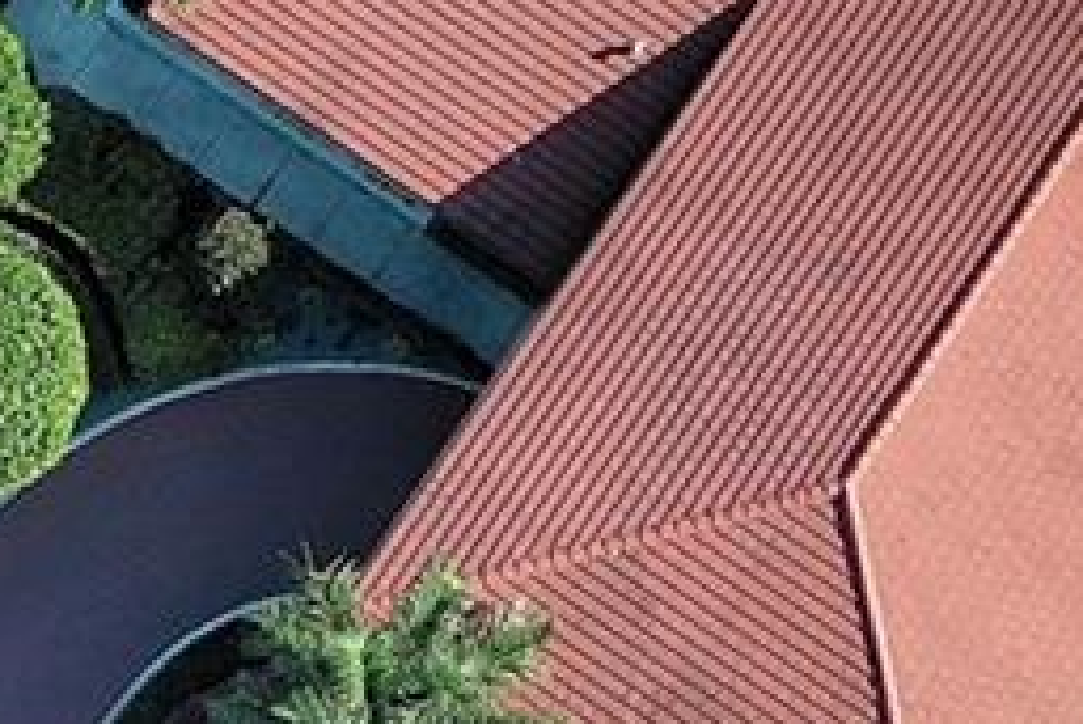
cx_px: 867
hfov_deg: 11.3
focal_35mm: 181
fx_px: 5448
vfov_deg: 7.4
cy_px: -622
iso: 100
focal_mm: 10.57
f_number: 2.8
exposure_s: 1/620
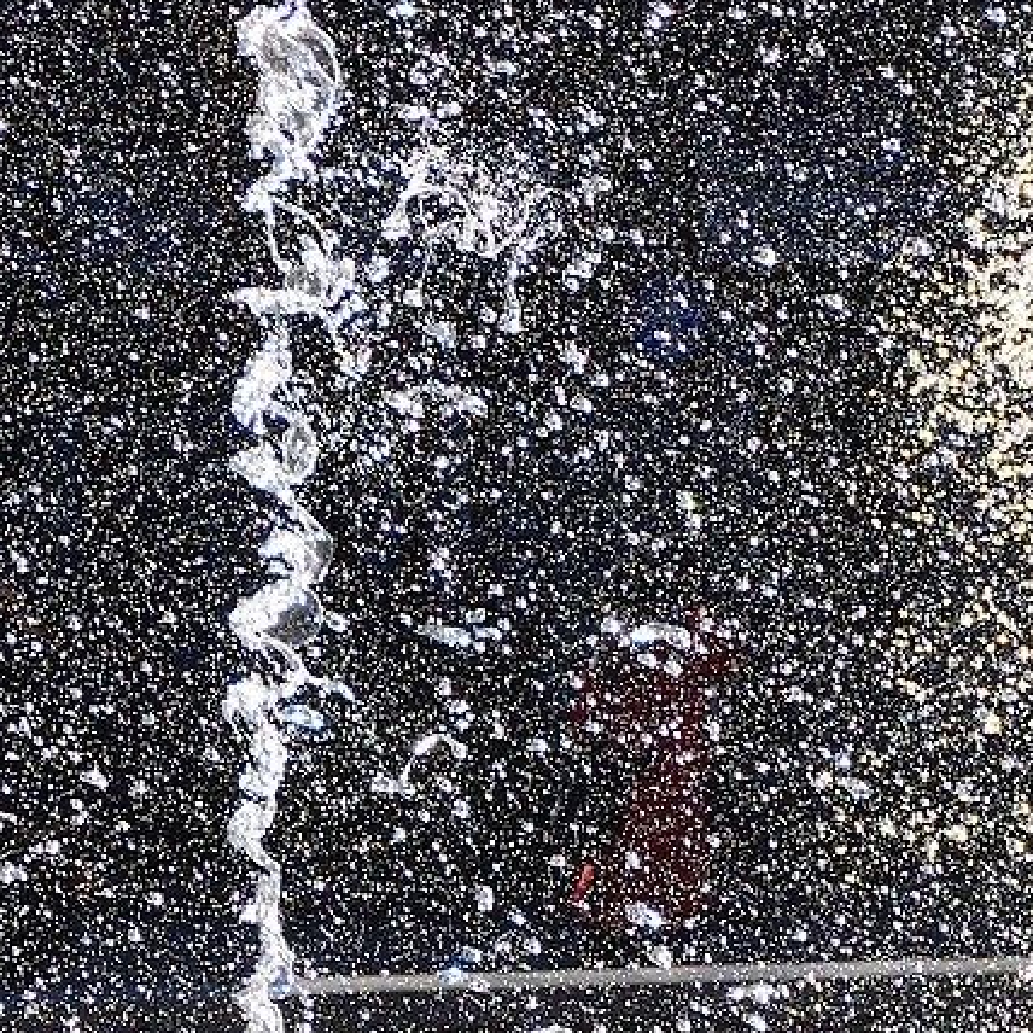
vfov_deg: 4.0
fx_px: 14957
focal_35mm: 443
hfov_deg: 3.9
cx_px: -719
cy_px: 415
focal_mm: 62
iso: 400
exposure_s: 1/4000
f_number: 5.6
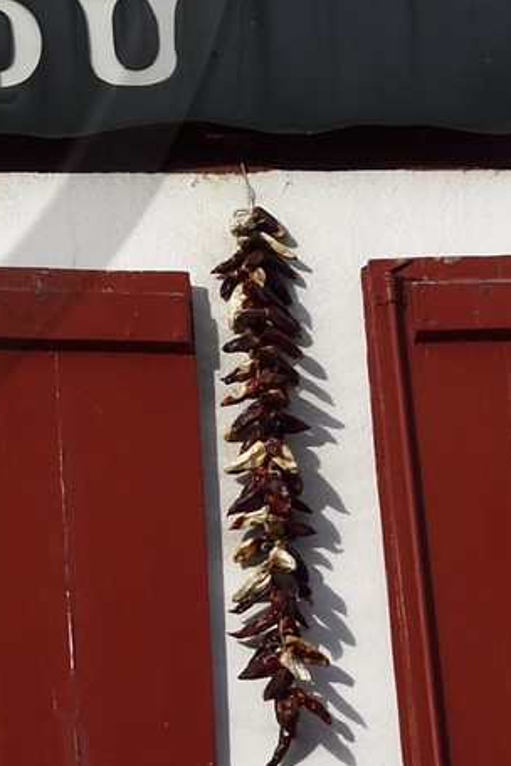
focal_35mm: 263
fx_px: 5599
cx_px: -529
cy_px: -205
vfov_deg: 7.7
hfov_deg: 5.1
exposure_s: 1/250
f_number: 10
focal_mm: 50
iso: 200
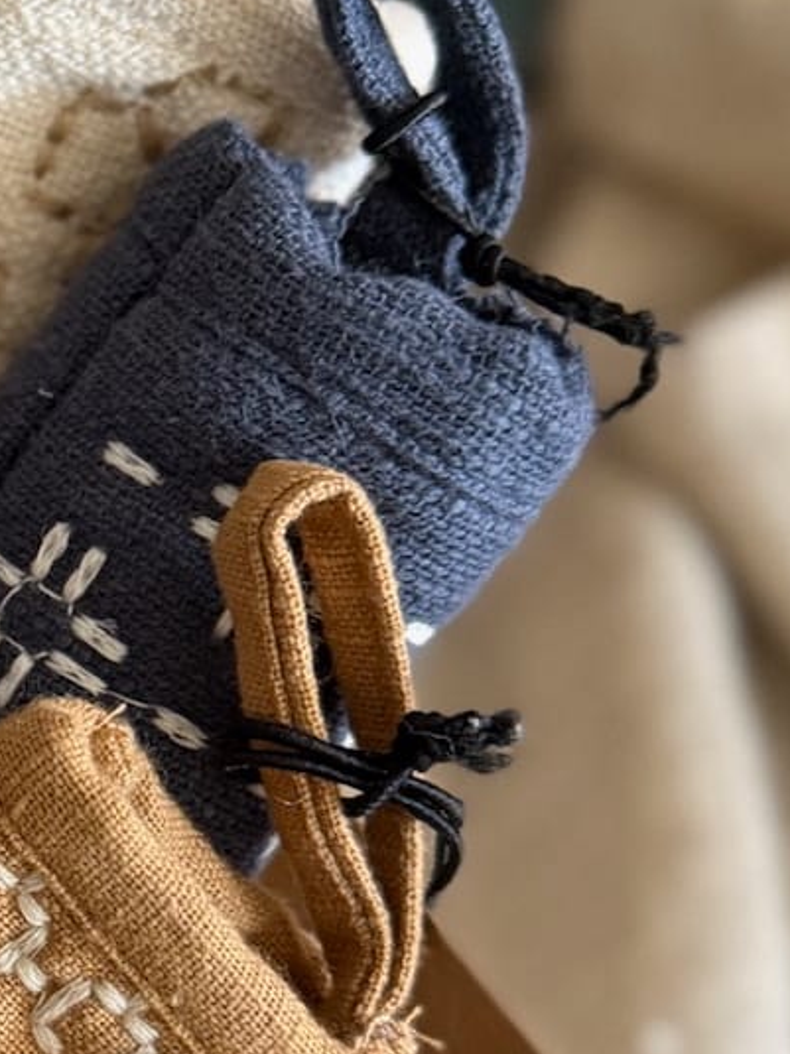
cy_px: 883
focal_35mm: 74
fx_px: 2253
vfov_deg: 25.7
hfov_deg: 17.9
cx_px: -367
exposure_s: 1/60
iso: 500
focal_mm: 6.76
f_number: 1.78
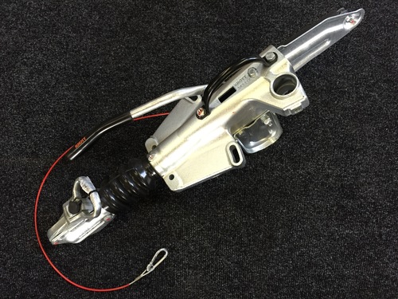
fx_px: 333
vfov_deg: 48.2
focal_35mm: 29
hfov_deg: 61.7
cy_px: 150
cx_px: 199
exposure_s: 1/30
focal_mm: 4.15
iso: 250
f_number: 2.2
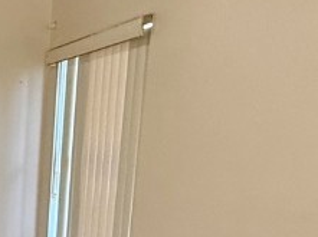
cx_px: -212
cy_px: 261
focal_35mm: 65
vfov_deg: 21.4
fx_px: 596
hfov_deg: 22.1
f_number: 2.2
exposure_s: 1/60
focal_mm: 2.22
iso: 320
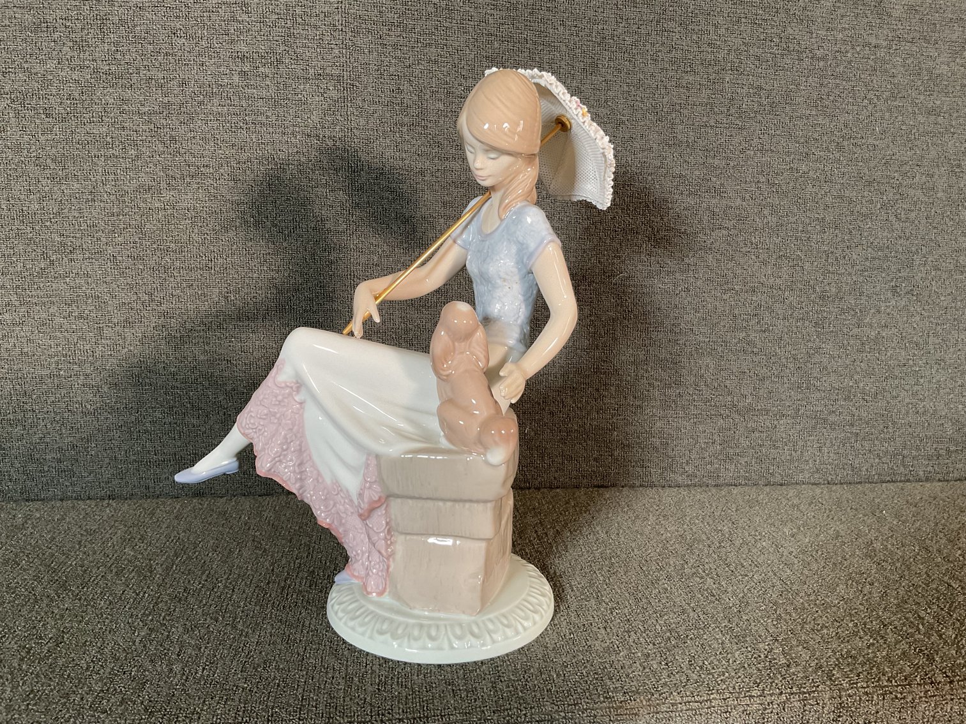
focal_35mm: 29
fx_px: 809
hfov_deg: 61.7
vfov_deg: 48.2
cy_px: 362
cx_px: 483
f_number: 1.8
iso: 100
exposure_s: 1/60
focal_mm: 3
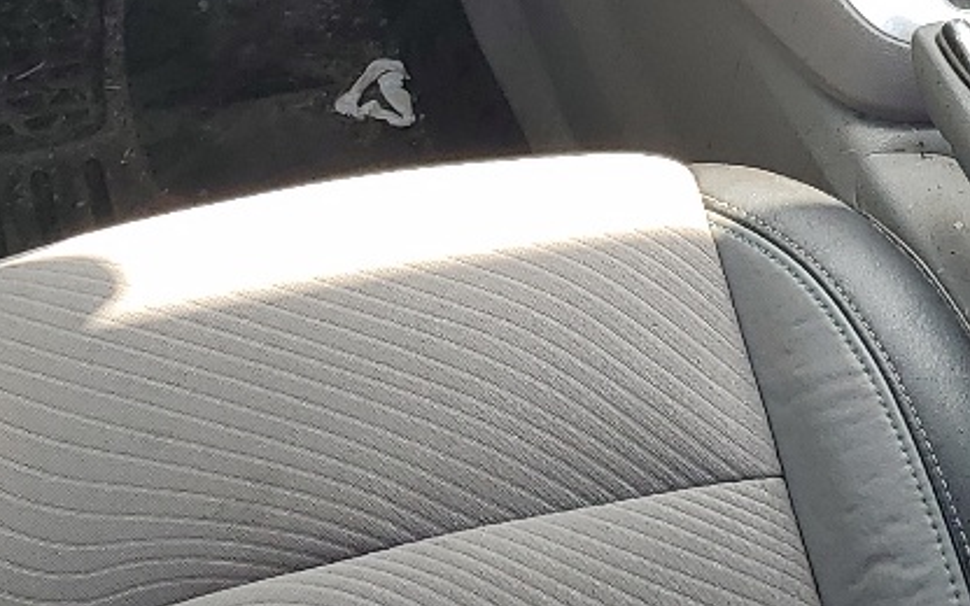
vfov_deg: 12.0
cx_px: 569
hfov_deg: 19.6
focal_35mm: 106
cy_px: -175
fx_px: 2802
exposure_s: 1/357
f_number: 1.5
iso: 50
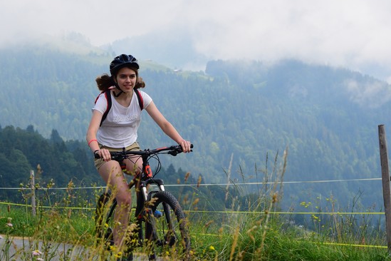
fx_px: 1064
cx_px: 120
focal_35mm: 98
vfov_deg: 14.0
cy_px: 108
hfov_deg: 20.7
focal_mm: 35
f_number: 4.5
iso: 200
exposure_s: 1/1250
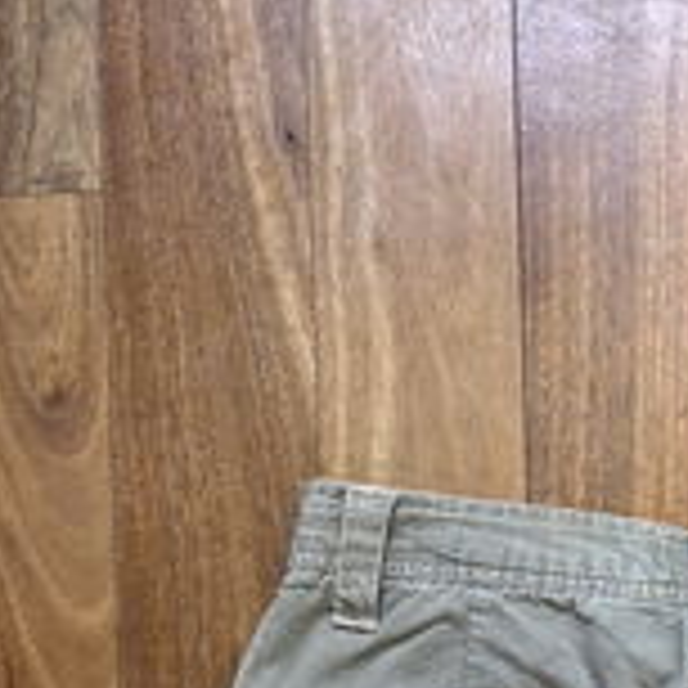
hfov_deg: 20.8
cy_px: 1113
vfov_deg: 18.5
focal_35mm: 80
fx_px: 1799
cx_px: 719
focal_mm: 5.96
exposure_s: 1/69
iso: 125
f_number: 1.6
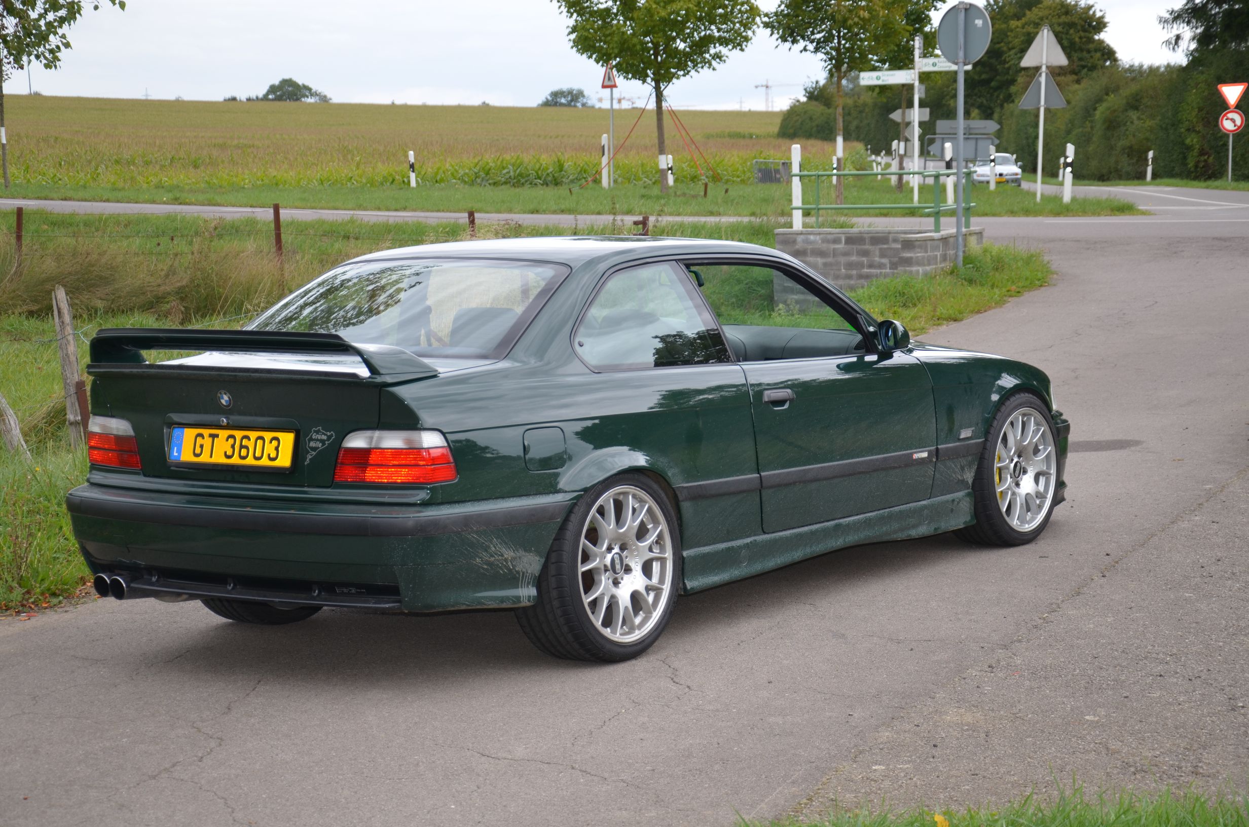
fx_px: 2493
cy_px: 414
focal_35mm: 72
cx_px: 624
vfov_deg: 18.8
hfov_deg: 28.1
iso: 200
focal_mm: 48
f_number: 4.8
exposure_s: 1/160
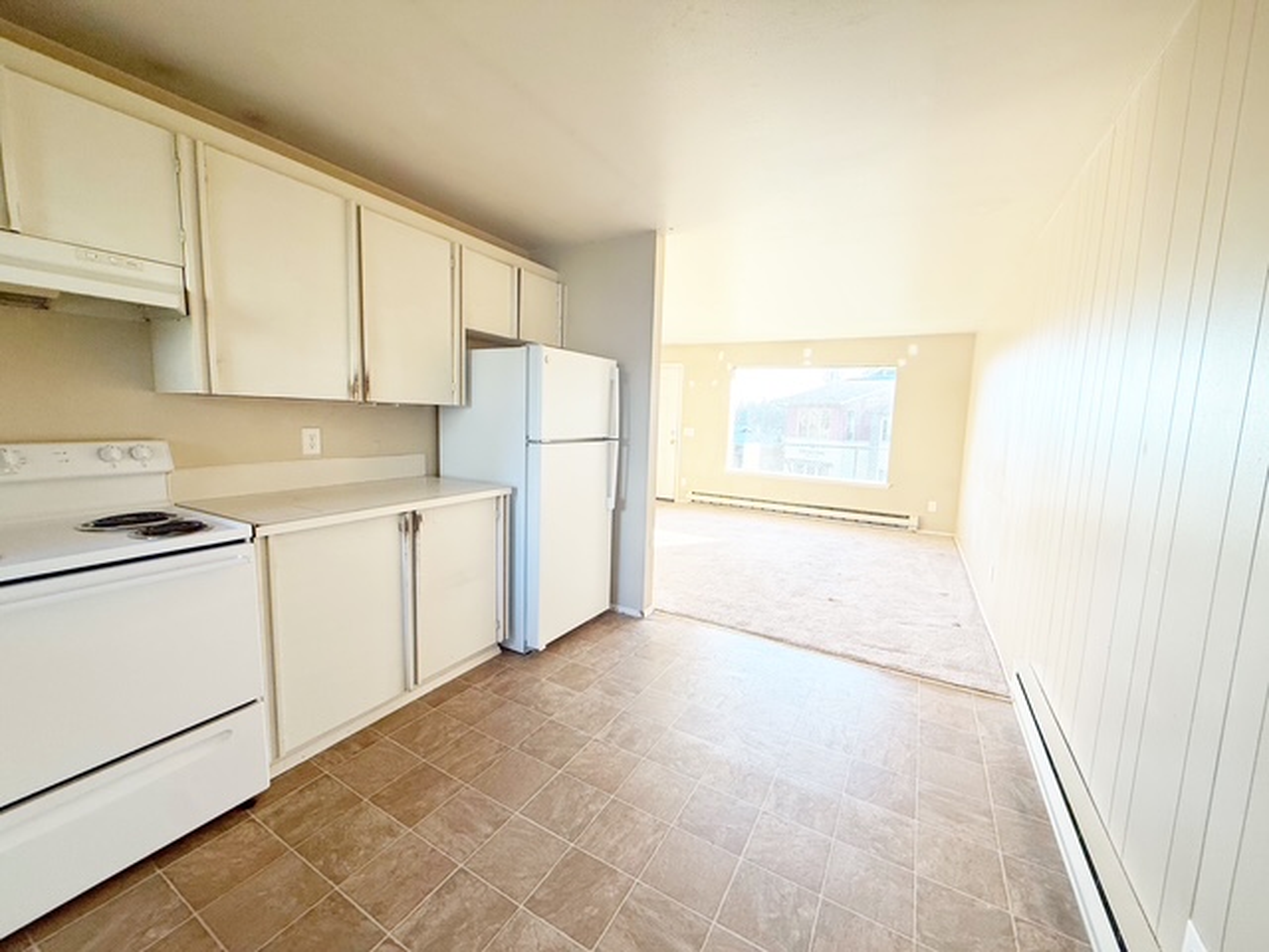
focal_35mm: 14
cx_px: 634
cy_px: 476
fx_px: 513
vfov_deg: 85.7
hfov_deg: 102.1
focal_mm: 2.22
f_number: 2.2
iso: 100
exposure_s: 1/99
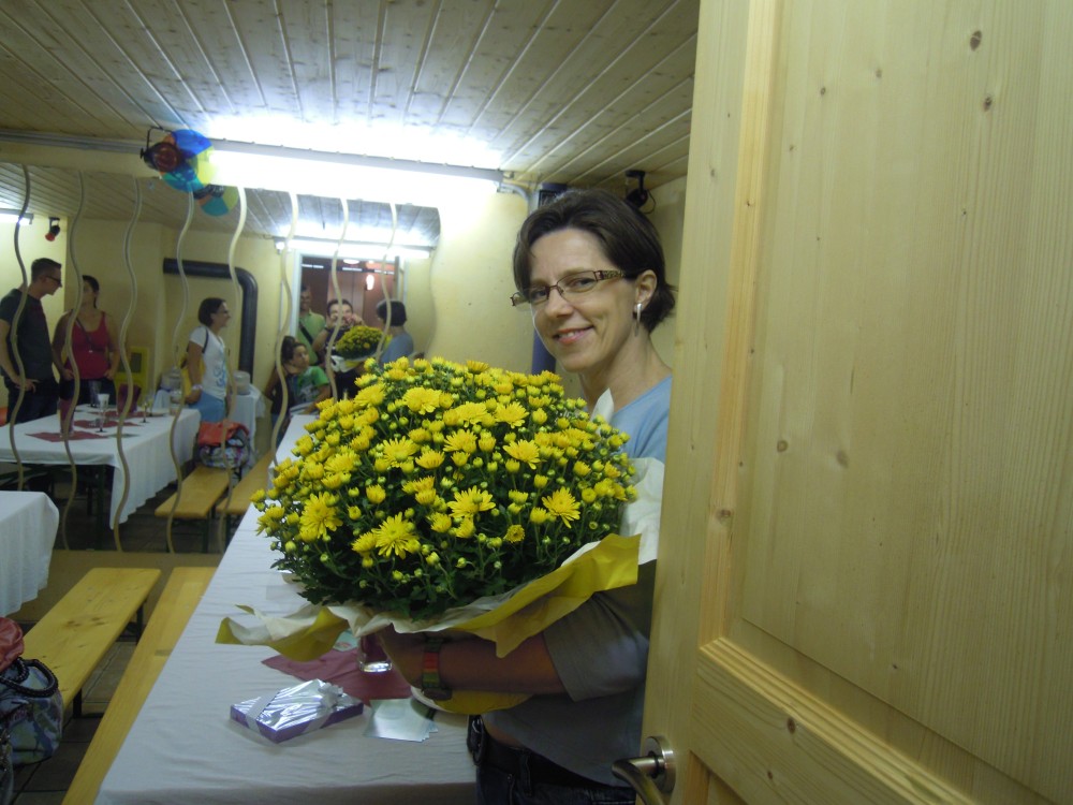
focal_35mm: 28
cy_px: 402
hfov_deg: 63.4
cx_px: 536
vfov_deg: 49.7
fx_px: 868
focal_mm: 5
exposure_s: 1/30
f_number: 2.7
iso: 180
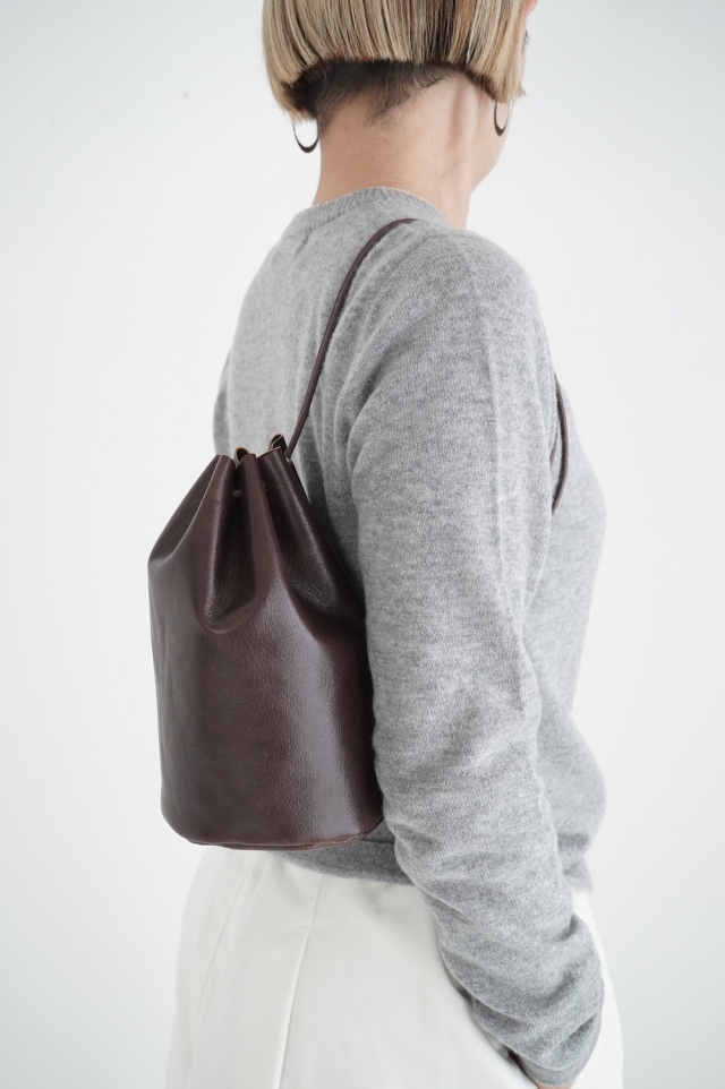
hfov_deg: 32.6
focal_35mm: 41
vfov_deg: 47.4
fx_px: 1240
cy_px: 544
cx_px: 362
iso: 1250
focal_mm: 41
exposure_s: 1/250
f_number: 6.3
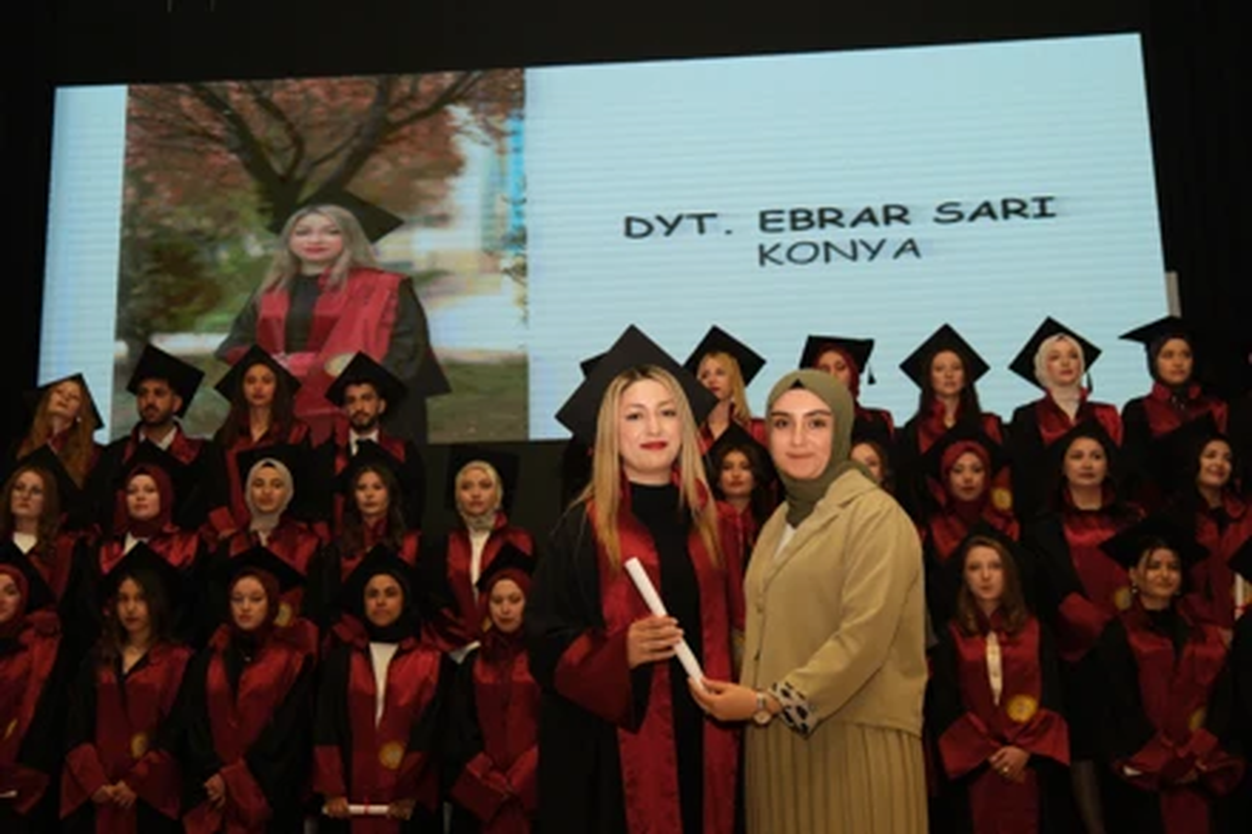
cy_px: 417
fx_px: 1391
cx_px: 626
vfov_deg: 33.4
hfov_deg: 48.5
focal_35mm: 40
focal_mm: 26.6
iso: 1000
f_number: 2.8
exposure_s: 1/160
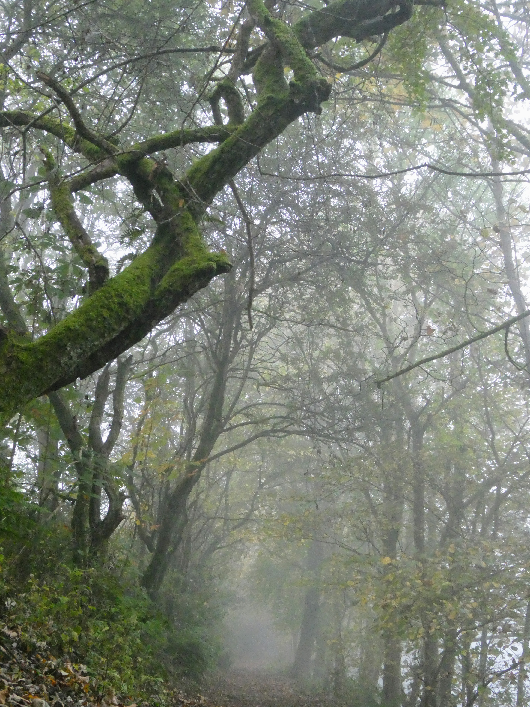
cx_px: 265
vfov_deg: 38.2
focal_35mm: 50
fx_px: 1021
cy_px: 354
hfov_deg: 29.1
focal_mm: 9
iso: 1600
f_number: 4.1
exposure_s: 1/80
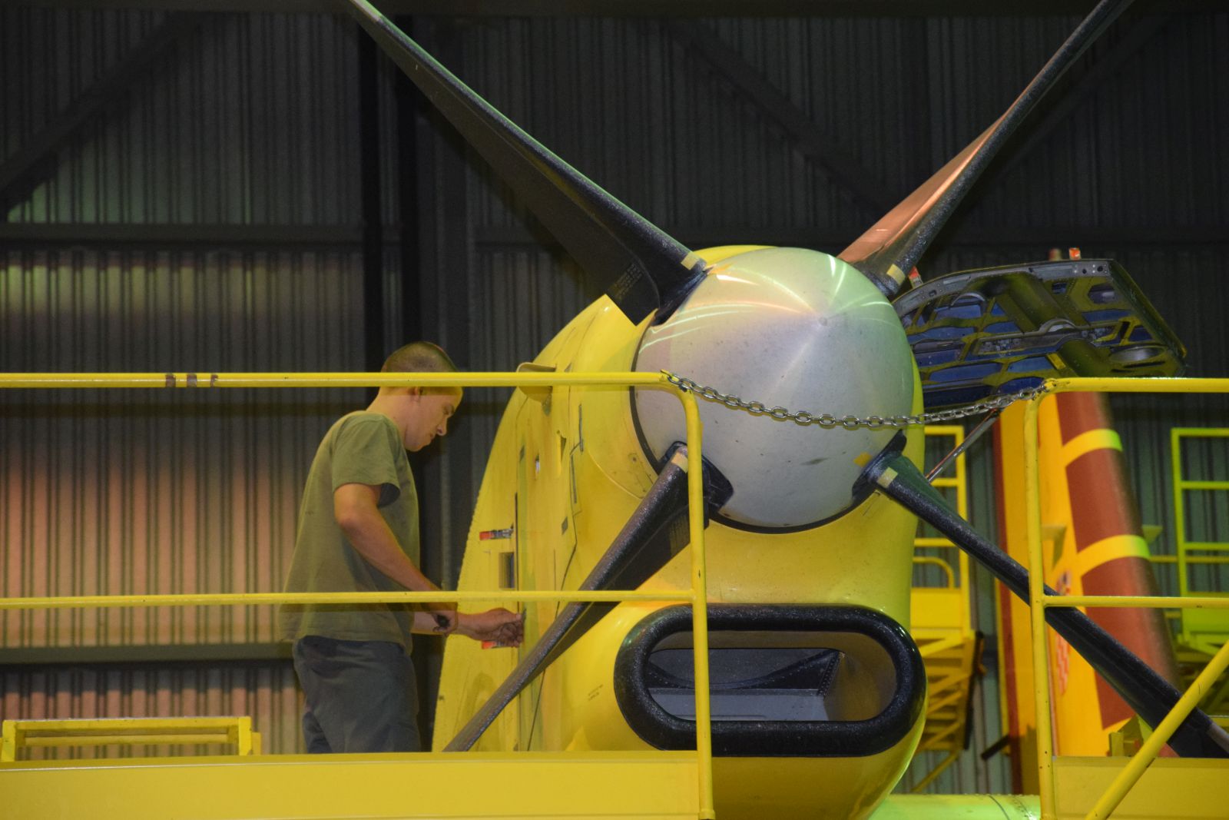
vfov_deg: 8.7
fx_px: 5377
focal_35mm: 158
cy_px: 410
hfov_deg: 13.0
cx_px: 614
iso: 2800
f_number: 5.6
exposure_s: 1/60
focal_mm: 105
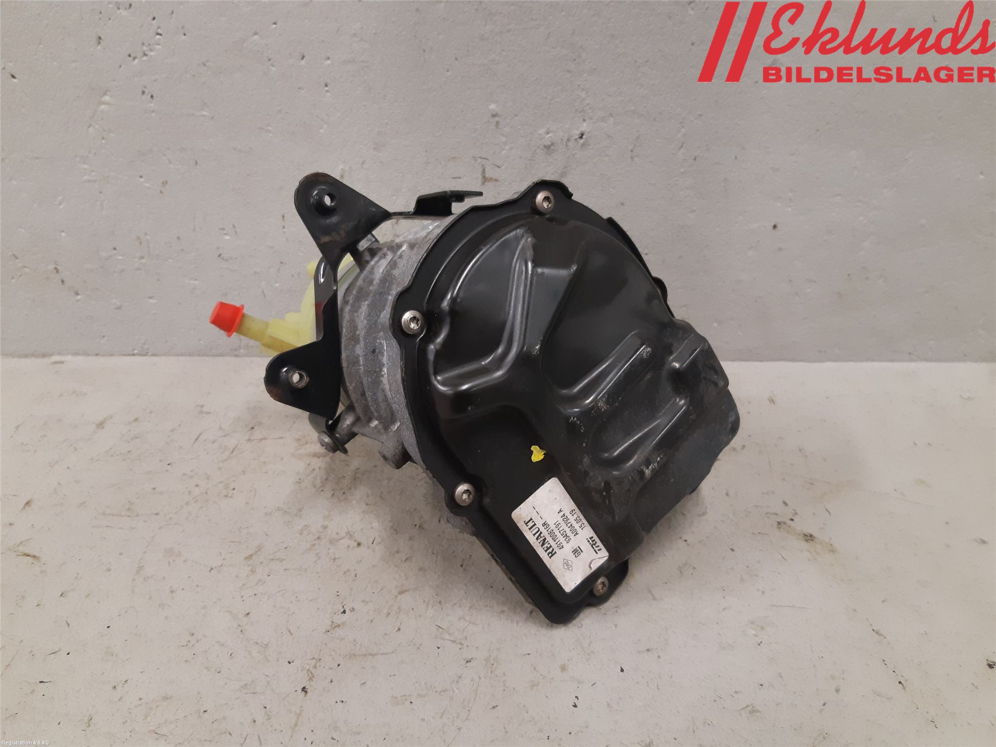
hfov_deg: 67.3
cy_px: 374
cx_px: 498
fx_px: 748
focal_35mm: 26
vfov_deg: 53.1
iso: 200
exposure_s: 1/50
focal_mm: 3.93
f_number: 1.7
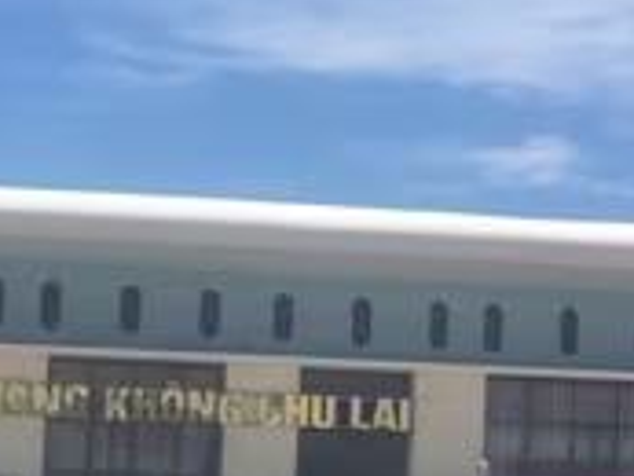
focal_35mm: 107
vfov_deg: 13.6
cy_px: 498
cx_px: 286
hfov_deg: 18.4
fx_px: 1961
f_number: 2.2
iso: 32
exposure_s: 1/2198
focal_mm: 4.15
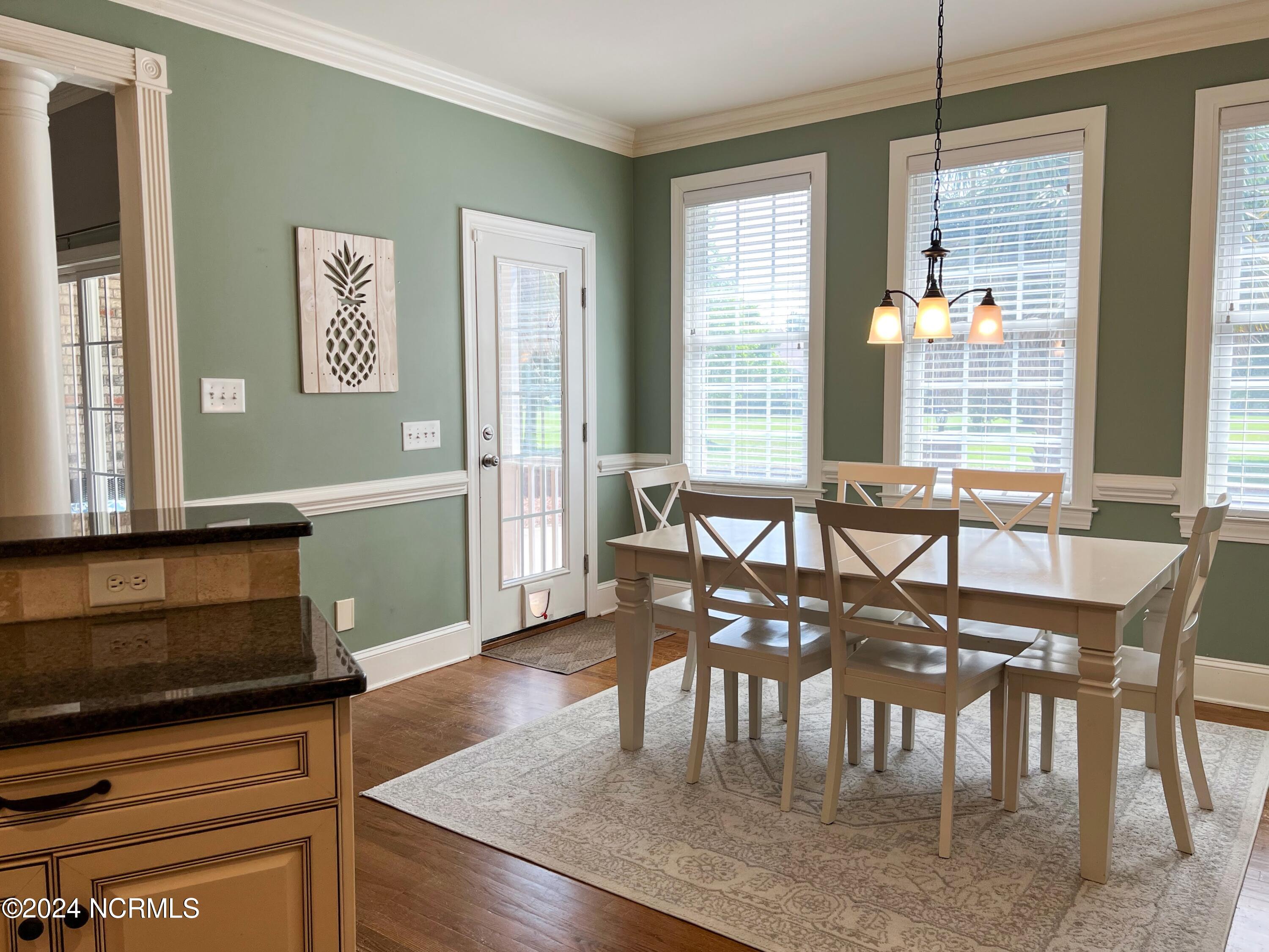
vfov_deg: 53.1
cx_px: 634
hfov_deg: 67.3
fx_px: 953
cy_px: 476
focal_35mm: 26
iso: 40
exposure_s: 1/180
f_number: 1.5
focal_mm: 5.7
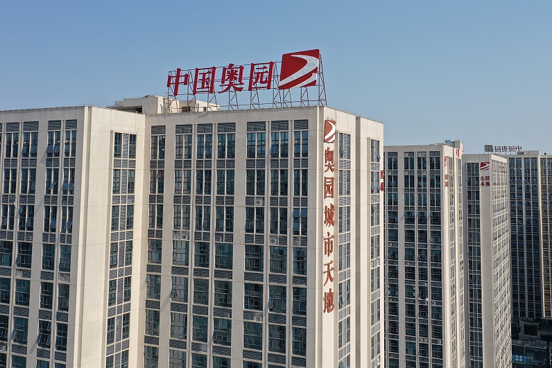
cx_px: 337
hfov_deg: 52.7
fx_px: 552
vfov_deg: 36.6
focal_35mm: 36
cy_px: 134
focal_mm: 10.26
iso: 100
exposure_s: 1/640
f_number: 5.6
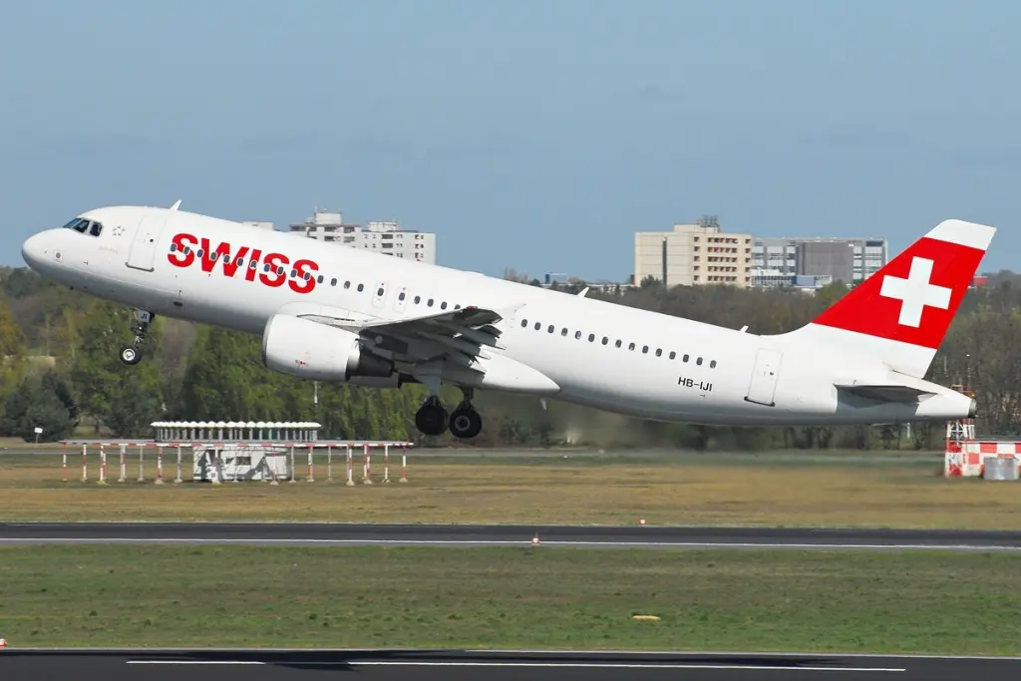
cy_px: 340
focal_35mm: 270
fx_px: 7658
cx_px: 510
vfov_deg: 5.1
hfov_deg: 7.6
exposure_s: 1/800
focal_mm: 180
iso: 200
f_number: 8
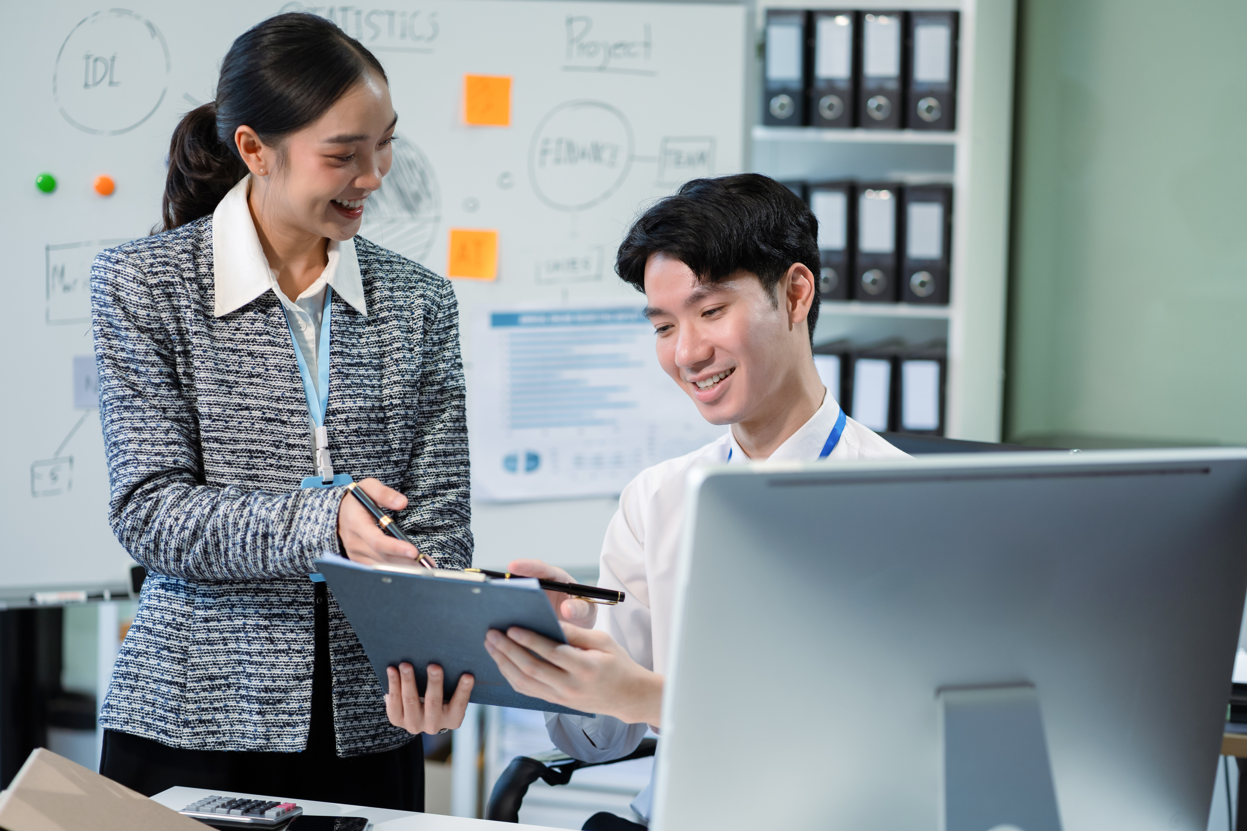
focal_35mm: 85
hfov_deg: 23.9
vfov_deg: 16.1
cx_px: 624
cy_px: 416
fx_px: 2944
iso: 320
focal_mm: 85
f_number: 2.5
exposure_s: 1/200
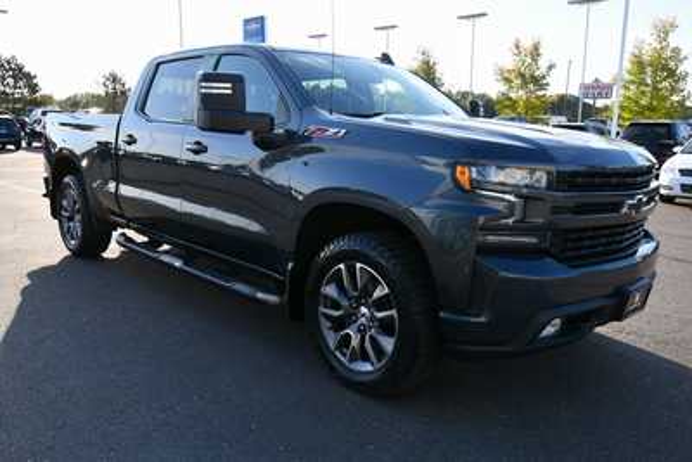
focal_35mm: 30
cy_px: 231
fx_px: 577
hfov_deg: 61.9
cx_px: 346
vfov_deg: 43.6
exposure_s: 1/250
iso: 200
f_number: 7.1
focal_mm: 20
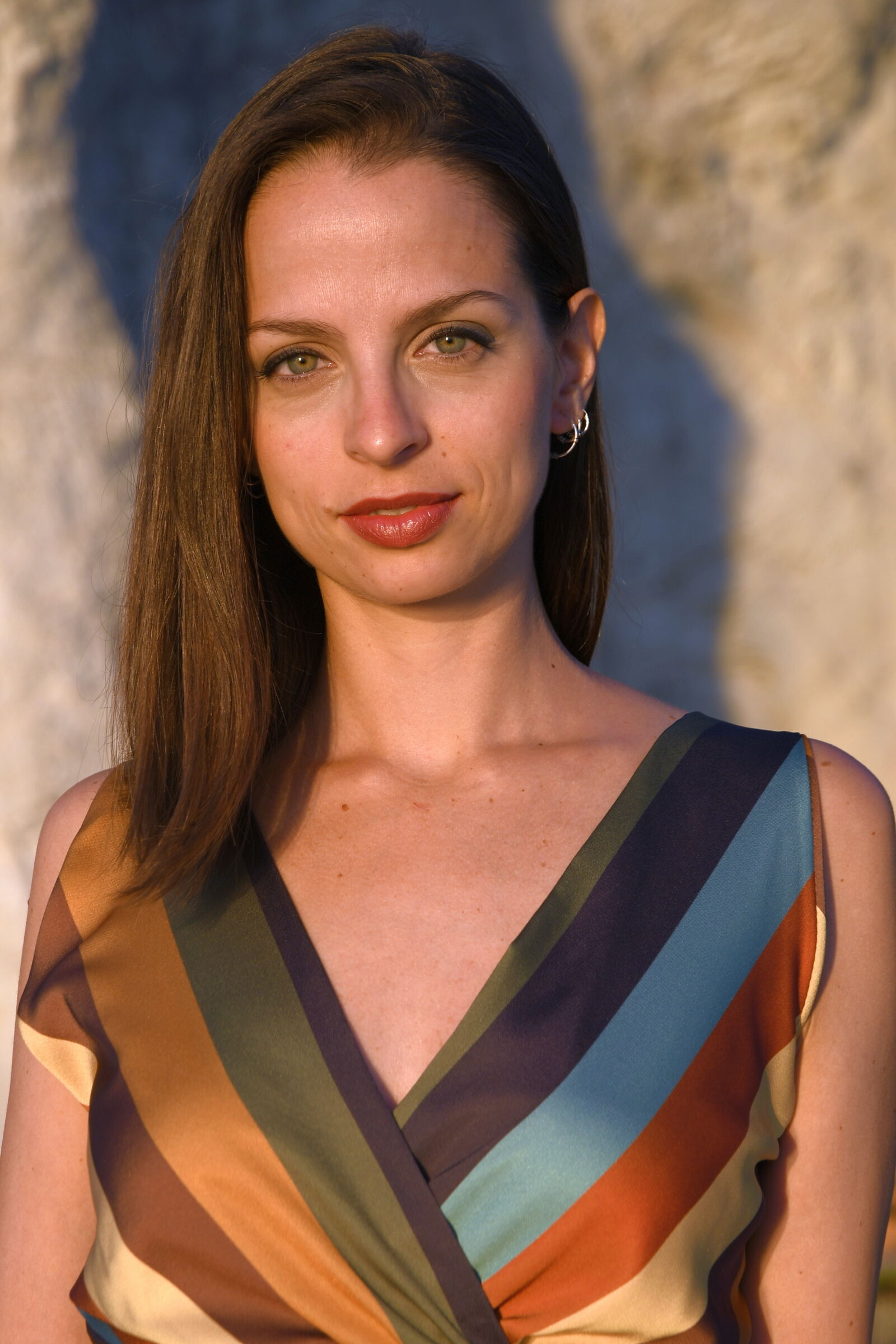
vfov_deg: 16.1
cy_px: 672
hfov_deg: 10.8
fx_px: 4760
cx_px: 448
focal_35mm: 128
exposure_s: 1/320
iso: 125
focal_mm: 85
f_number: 6.3
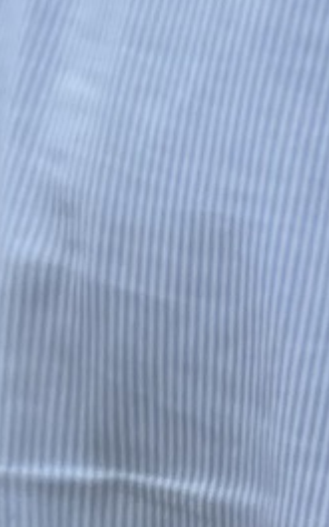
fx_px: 2884
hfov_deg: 4.8
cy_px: -12
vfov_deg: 10.3
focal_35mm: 201
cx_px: 1872
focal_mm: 5.1
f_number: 1.6
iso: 32
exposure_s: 1/1225
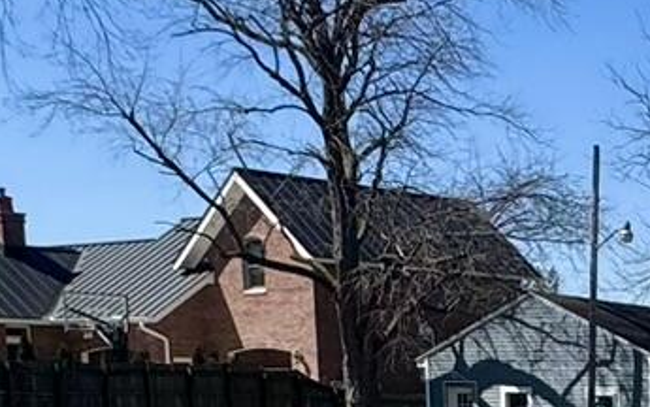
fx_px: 1560
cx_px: 867
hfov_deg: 21.2
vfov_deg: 13.8
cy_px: 650
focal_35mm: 88
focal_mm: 2.22
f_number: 2.2
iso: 40
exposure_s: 1/2770
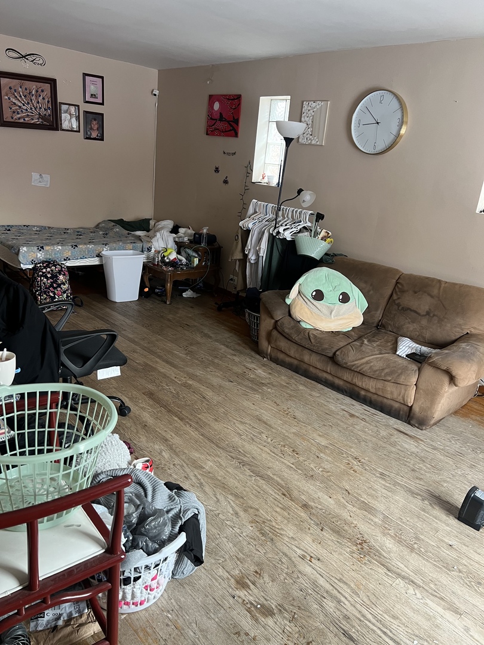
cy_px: 322
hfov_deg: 53.1
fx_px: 485
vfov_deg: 67.3
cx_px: 242
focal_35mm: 26
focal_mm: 5.7
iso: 100
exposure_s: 1/60
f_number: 1.5
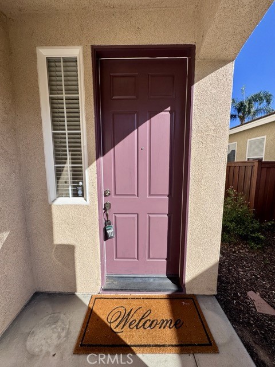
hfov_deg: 85.7
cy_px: 184
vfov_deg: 102.1
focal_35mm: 14
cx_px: 138
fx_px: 148
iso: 50
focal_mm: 2.22
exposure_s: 1/1506
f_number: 2.2
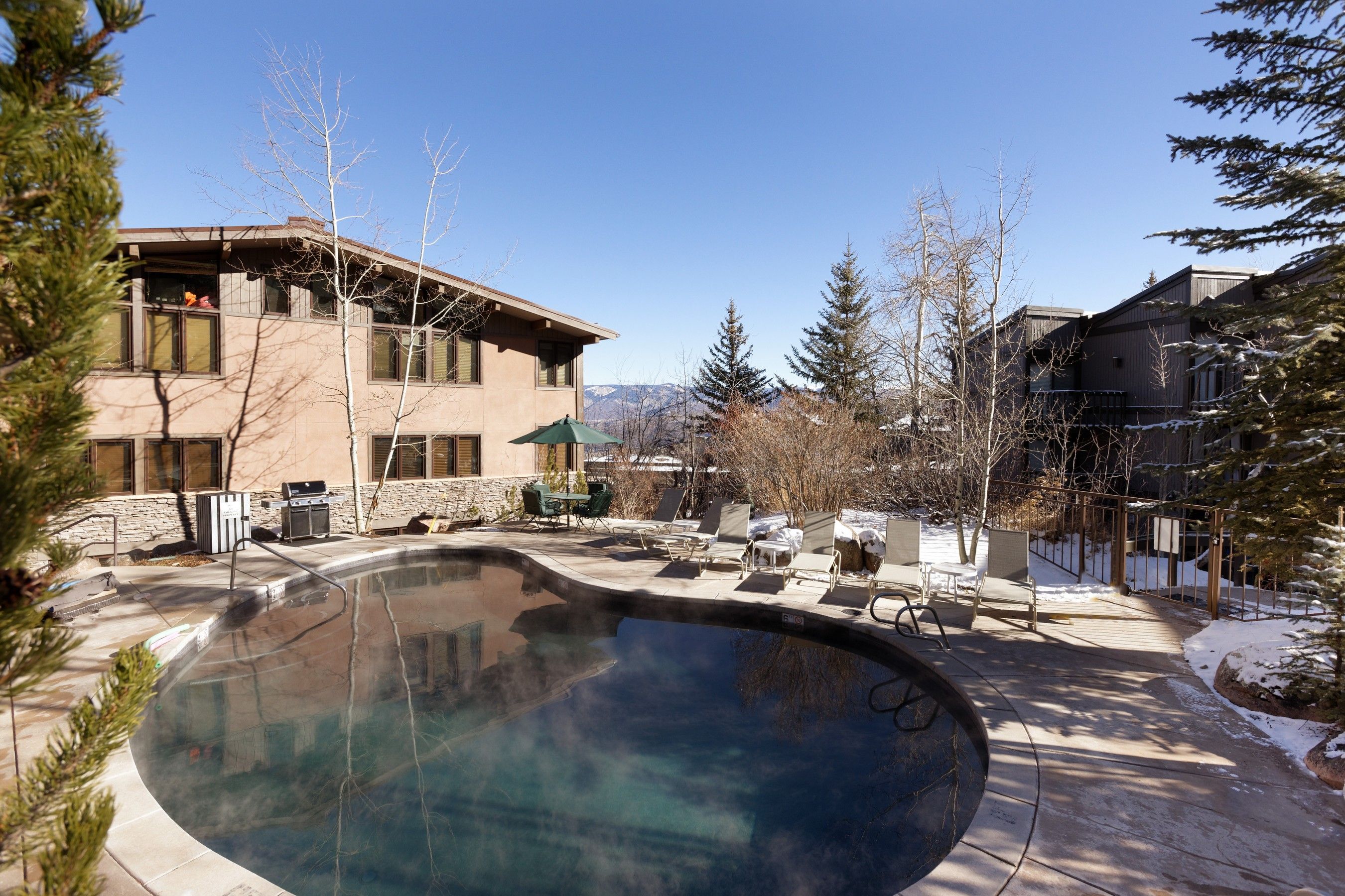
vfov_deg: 70.4
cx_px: 672
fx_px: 635
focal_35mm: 17
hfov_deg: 93.3
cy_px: 448
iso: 640
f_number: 8
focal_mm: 17
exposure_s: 1/1000
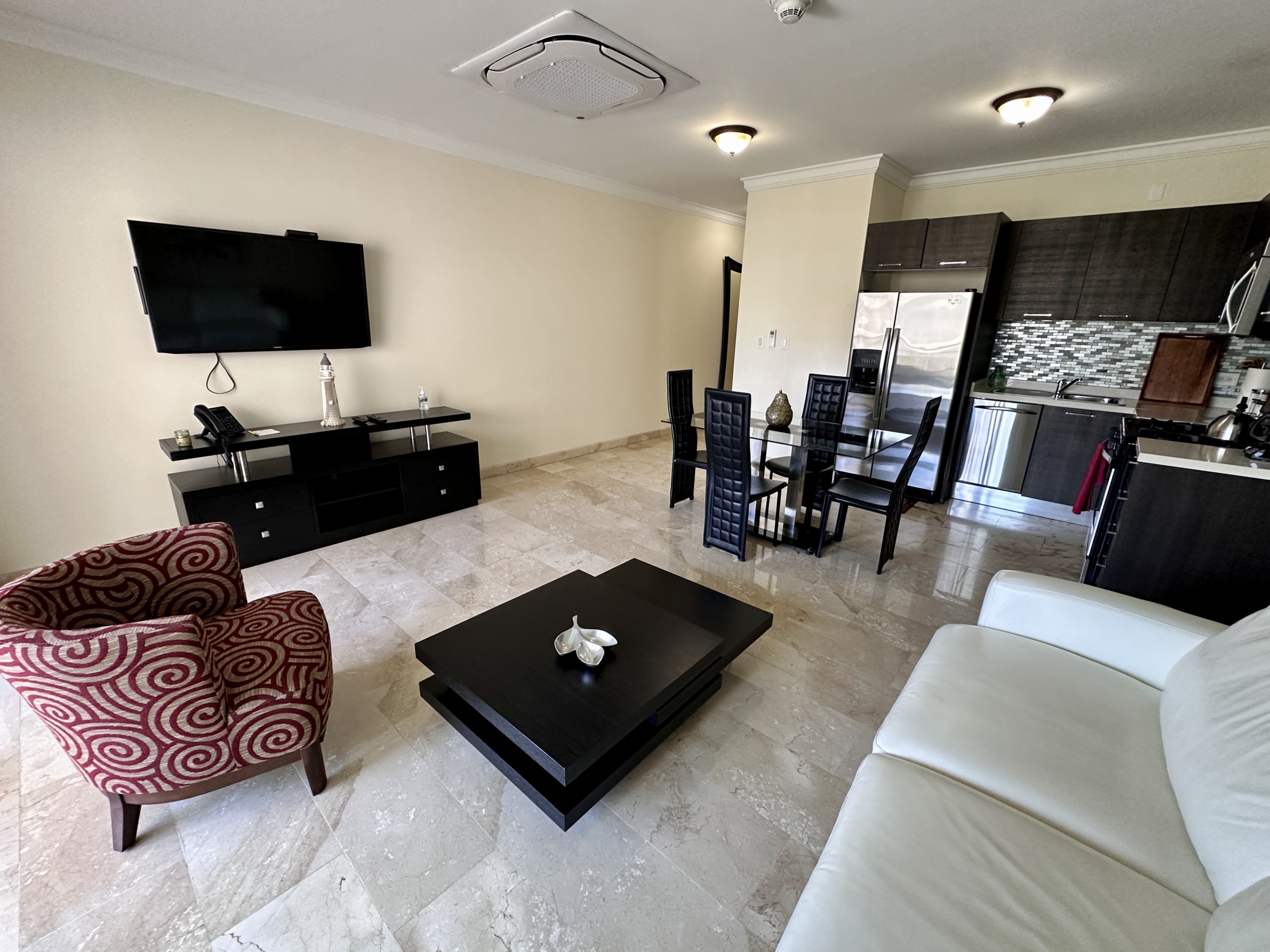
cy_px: 476
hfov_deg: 102.1
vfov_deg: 85.7
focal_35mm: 14
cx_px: 635
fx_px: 514
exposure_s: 1/120
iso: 250
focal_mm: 2.22
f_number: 2.2
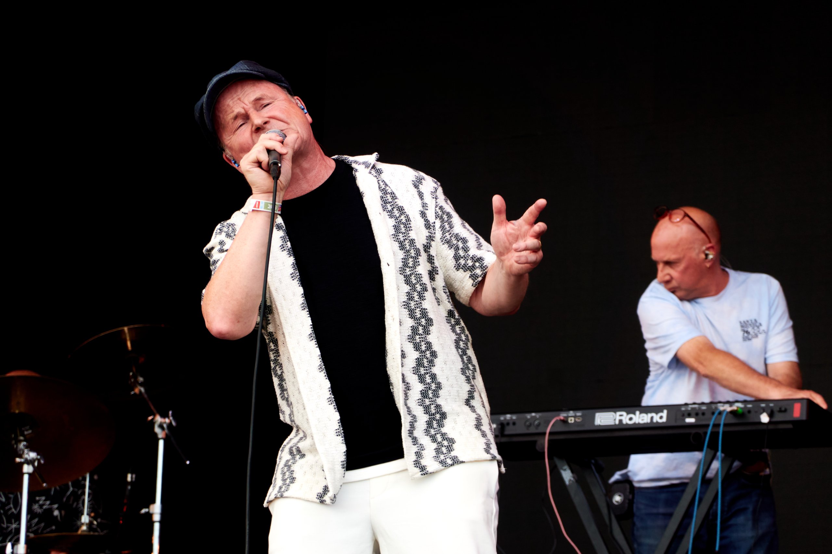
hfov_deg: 10.3
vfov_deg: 6.9
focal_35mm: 200
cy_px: 277
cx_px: 416
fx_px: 4621
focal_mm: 72
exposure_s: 1/400
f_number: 4.5
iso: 100
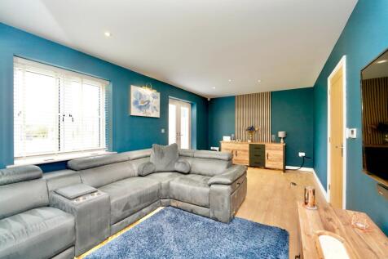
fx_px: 151
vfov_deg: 81.2
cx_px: 194
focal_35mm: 14
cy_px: 130
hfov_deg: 104.3
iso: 1250
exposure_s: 1/160
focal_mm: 14
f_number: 4
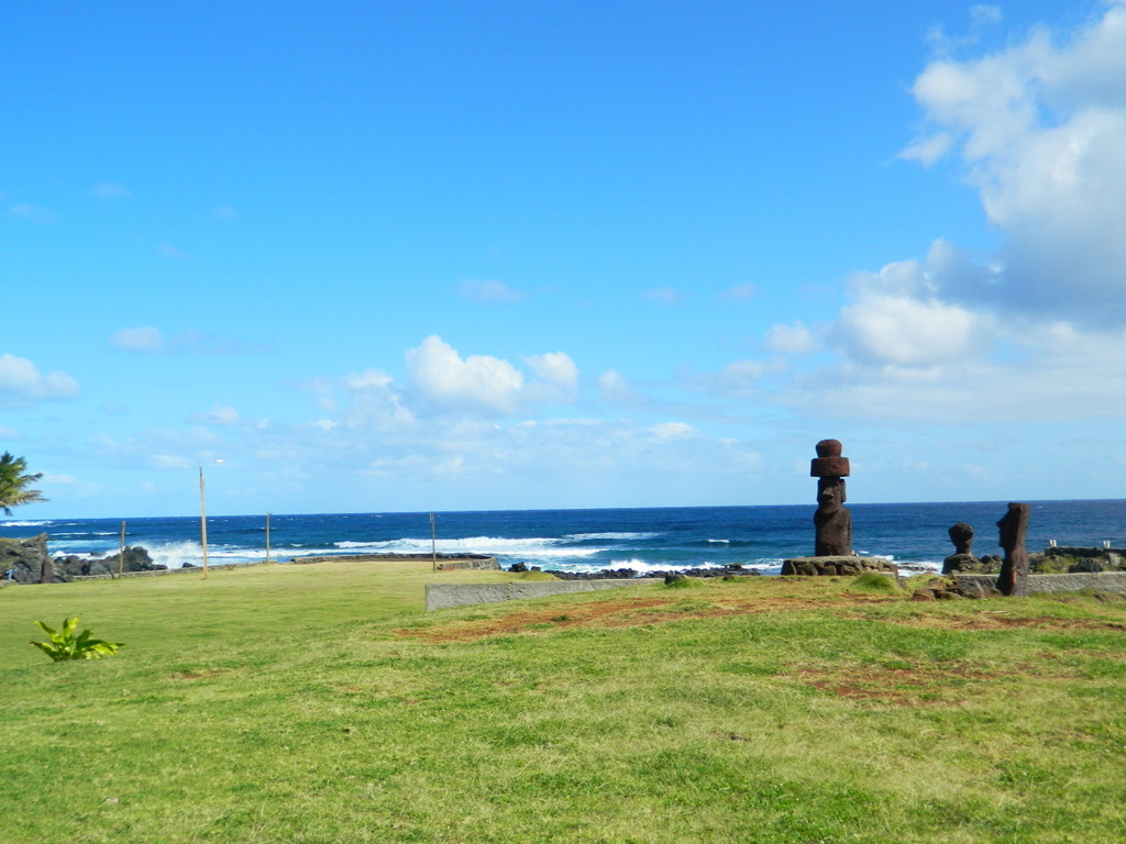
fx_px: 1138
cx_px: 563
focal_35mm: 35
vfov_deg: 40.7
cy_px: 422
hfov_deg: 52.6
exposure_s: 1/160
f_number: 9.4
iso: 80
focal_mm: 6.2
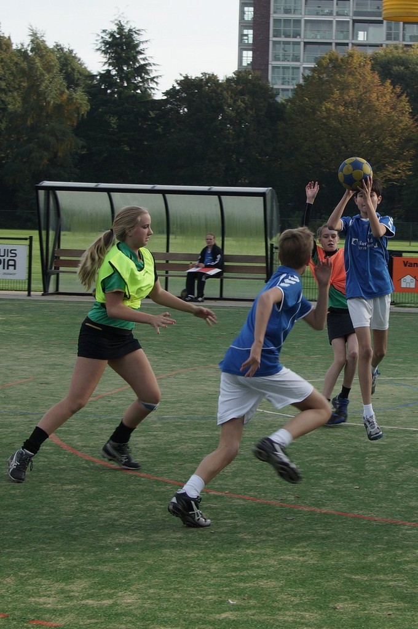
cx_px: 209
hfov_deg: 29.8
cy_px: 314
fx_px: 786
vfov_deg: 43.7
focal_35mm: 45
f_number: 6.3
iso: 100
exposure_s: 1/200
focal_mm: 30
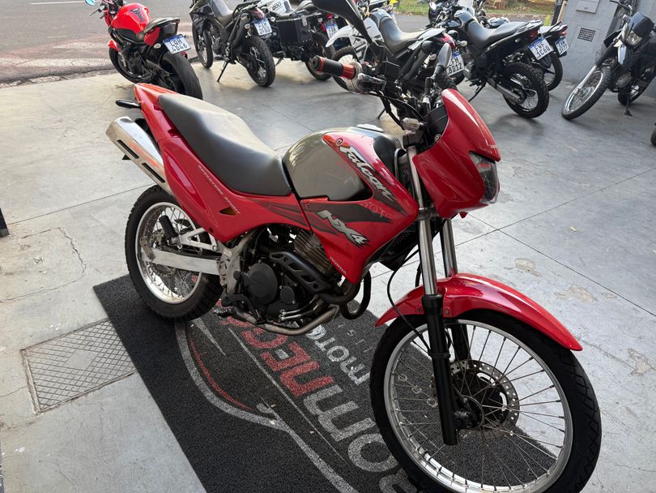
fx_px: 455
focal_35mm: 24
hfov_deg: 71.6
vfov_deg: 56.8
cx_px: 328
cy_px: 246
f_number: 1.78
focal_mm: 6.76
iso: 125
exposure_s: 1/121
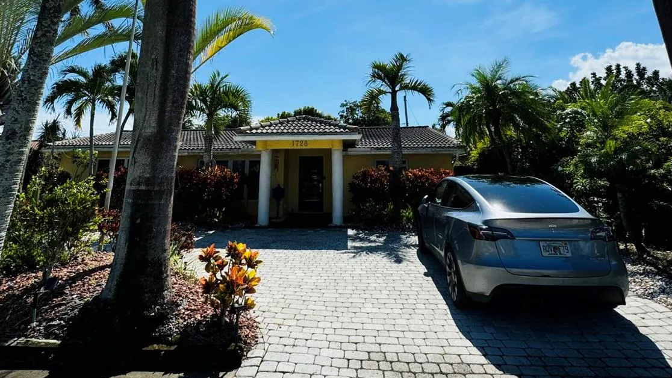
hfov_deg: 83.8
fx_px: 374
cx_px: 328
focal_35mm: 21
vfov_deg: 50.2
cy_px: 72
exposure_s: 1/2874
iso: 50
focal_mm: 2.22
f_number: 2.2
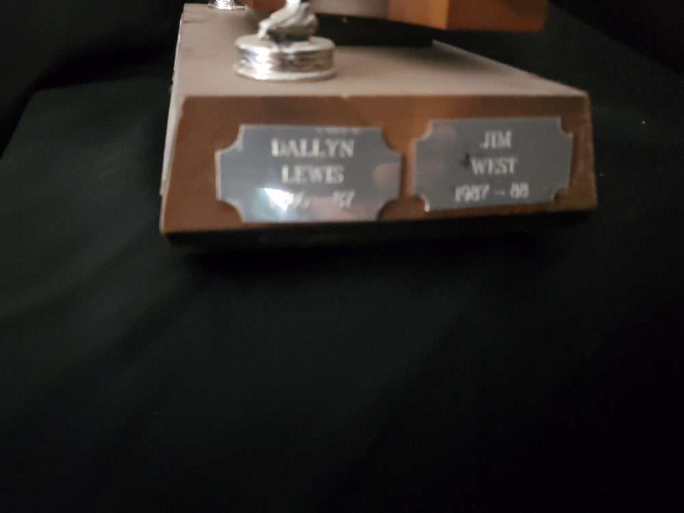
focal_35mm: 26
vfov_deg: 53.1
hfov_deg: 67.3
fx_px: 514
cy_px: 256
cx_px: 342
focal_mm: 4.3
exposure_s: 1/4
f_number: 1.5
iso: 1250
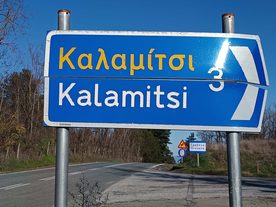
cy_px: 104
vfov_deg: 56.8
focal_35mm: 24
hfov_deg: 71.6
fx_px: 191
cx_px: 138
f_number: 1.7
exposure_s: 1/1186
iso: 50
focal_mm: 5.31
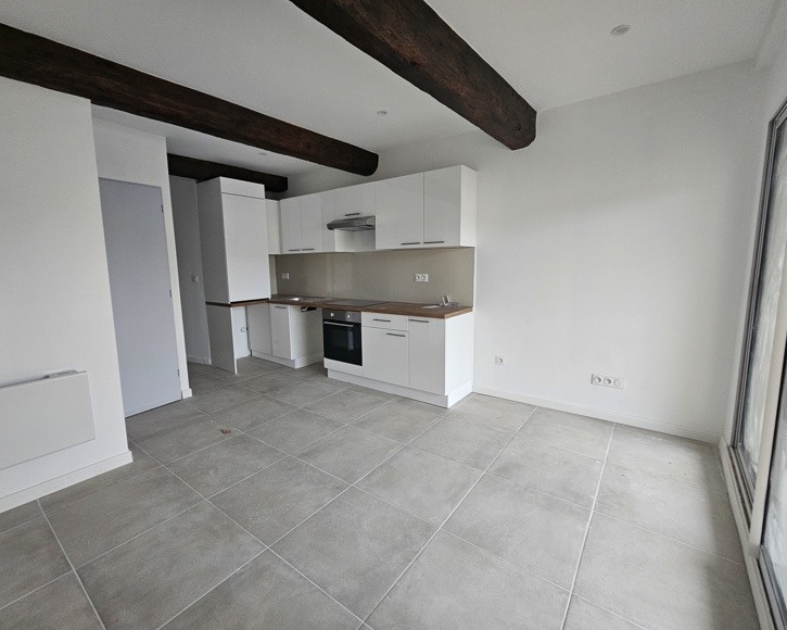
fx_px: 326
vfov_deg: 88.0
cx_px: 373
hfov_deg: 100.6
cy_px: 313
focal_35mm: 14
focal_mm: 2.2
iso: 320
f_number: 2.2
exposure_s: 1/33.3
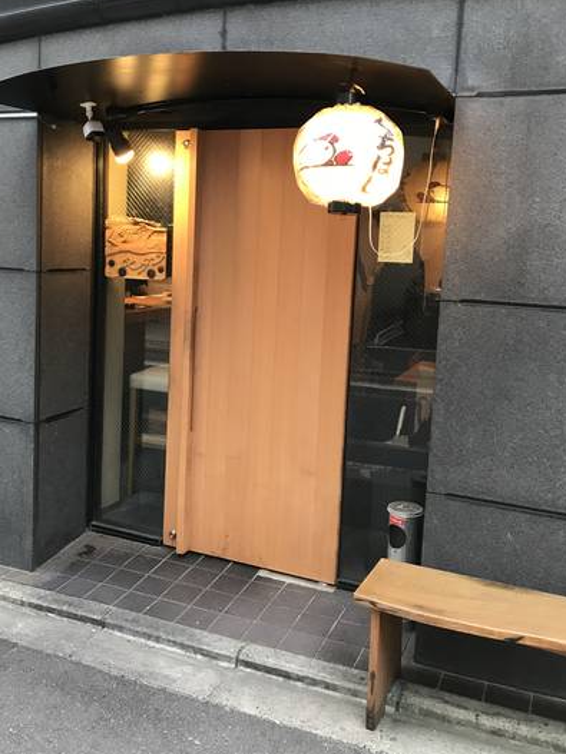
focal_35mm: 34
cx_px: 229
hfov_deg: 41.6
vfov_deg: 53.8
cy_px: 329
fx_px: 742
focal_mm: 3.99
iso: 40
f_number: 1.8
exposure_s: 1/15
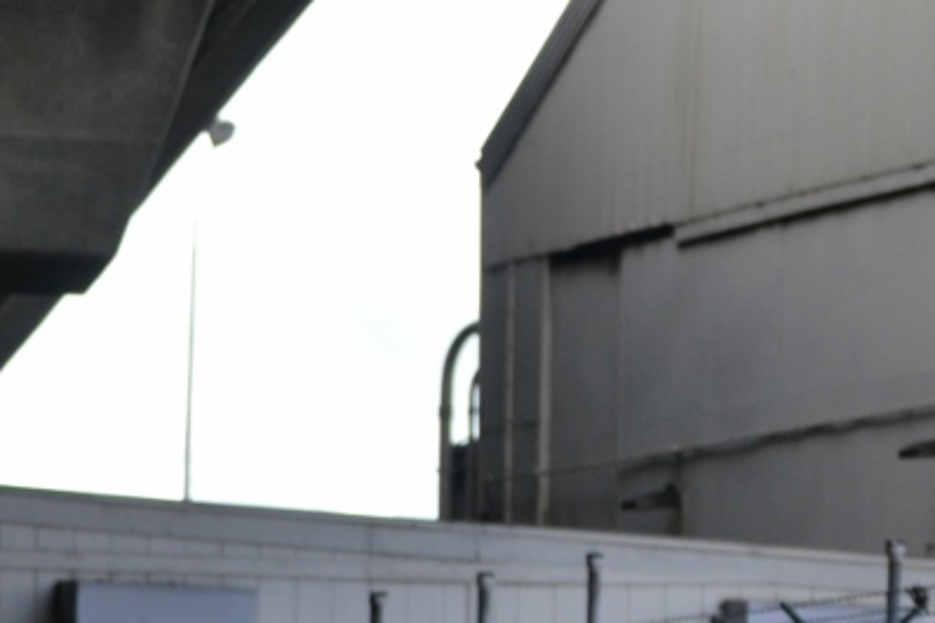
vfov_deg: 3.1
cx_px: -392
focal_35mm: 444
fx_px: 11526
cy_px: 817
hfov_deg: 4.6
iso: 400
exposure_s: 1/250
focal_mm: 92
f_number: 4.2
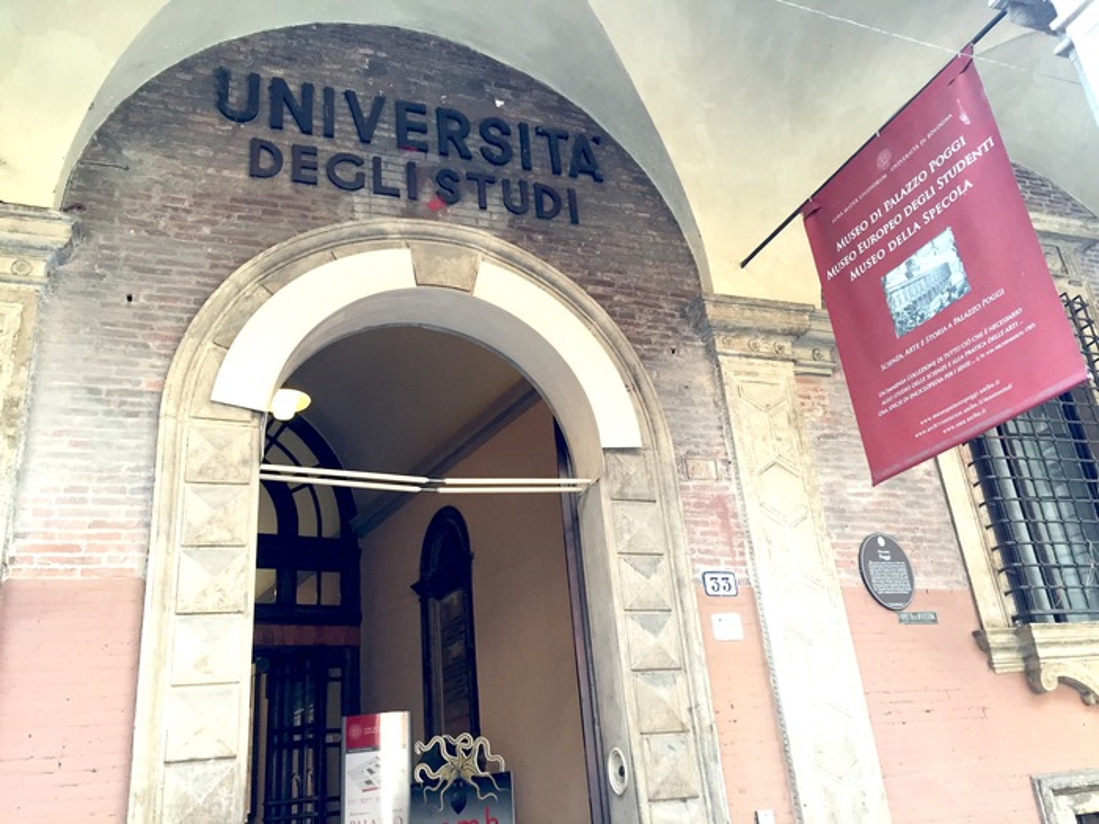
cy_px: 412
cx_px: 550
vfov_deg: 48.2
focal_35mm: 29
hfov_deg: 61.7
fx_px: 921
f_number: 2.2
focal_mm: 4.15
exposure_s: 1/33
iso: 50
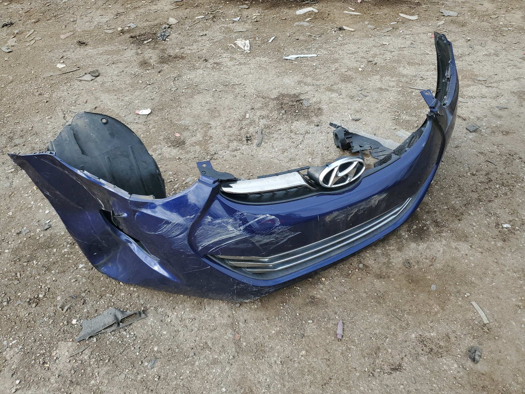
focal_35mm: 26
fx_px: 394
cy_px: 197
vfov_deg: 53.1
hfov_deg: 67.3
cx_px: 262
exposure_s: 1/909
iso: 50
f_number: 1.5
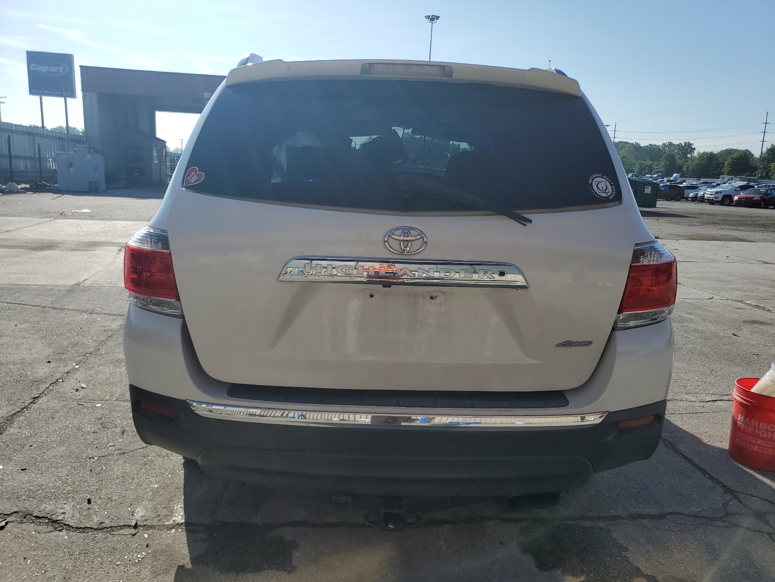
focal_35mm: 26
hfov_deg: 67.3
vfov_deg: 53.1
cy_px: 291
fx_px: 582
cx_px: 388
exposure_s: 1/5000
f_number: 1.5
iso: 50
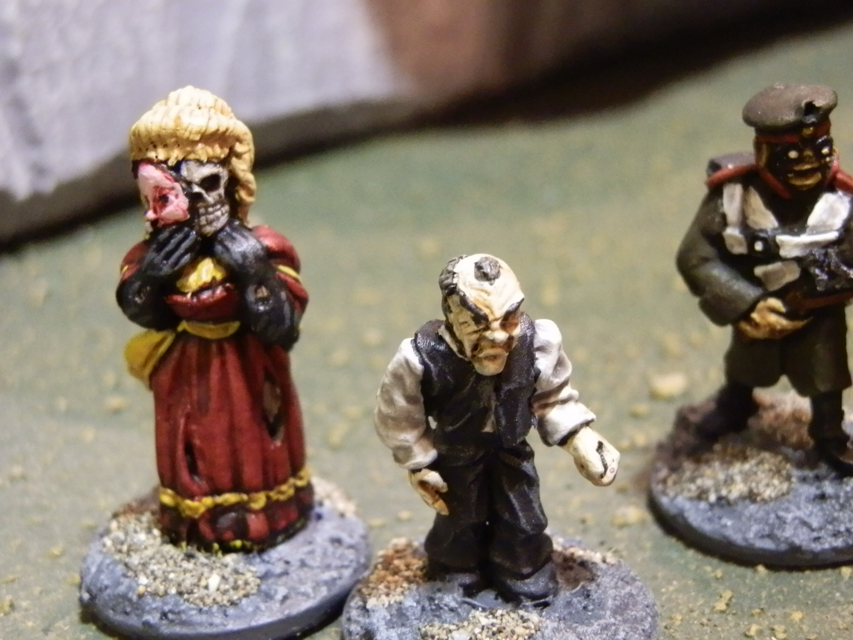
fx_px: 1503
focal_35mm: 61
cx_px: 426
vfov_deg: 24.0
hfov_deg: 31.7
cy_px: 320
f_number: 3.7
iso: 800
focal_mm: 10.99
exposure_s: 1/40
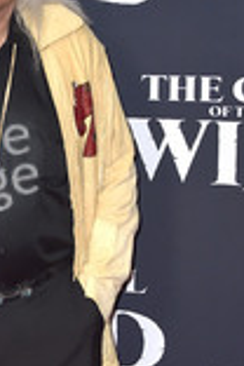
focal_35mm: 149
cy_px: 298
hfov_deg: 9.1
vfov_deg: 13.7
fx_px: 1515
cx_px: -13
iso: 320
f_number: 7.1
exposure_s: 1/250
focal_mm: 58
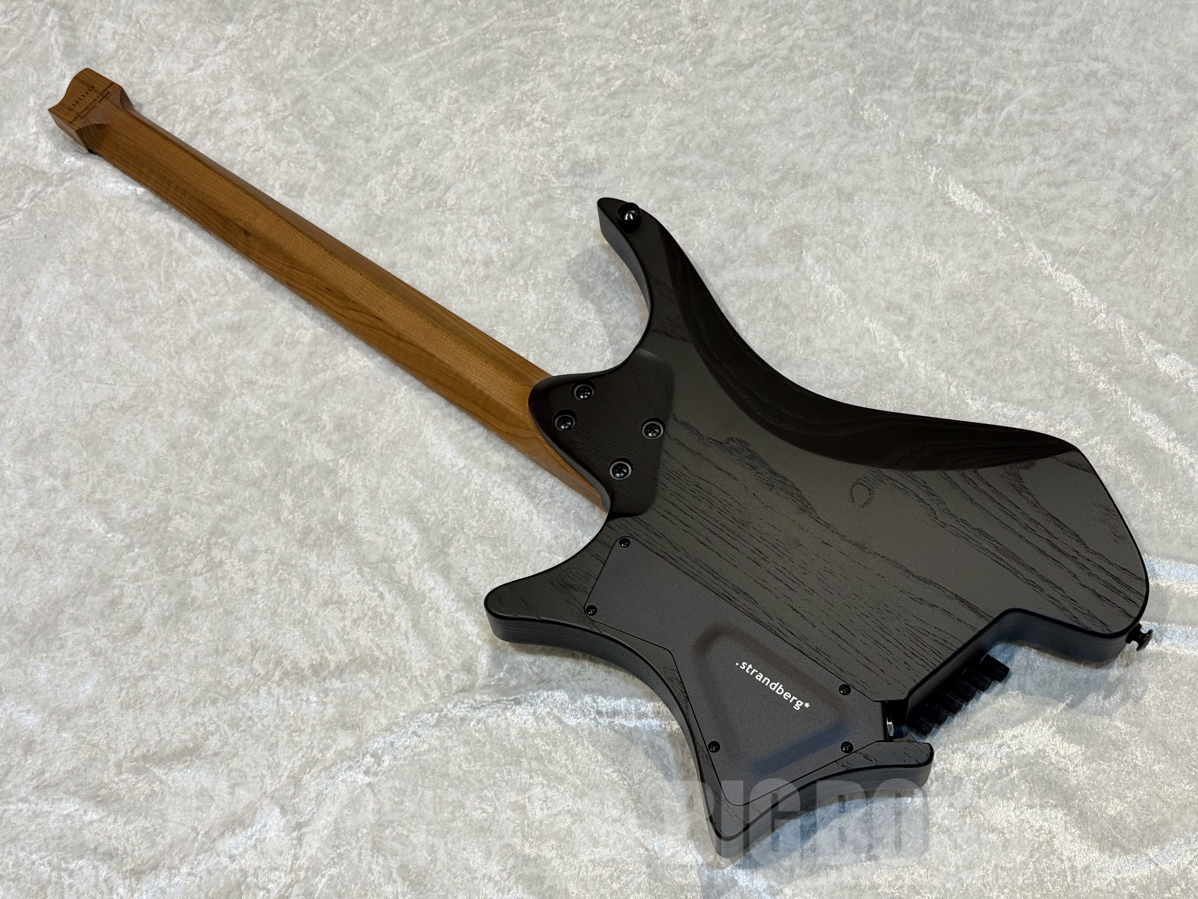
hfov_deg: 39.7
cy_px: 450
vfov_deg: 30.3
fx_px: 1661
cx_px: 599
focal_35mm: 48
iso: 50
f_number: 1.78
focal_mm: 6.76
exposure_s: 1/60
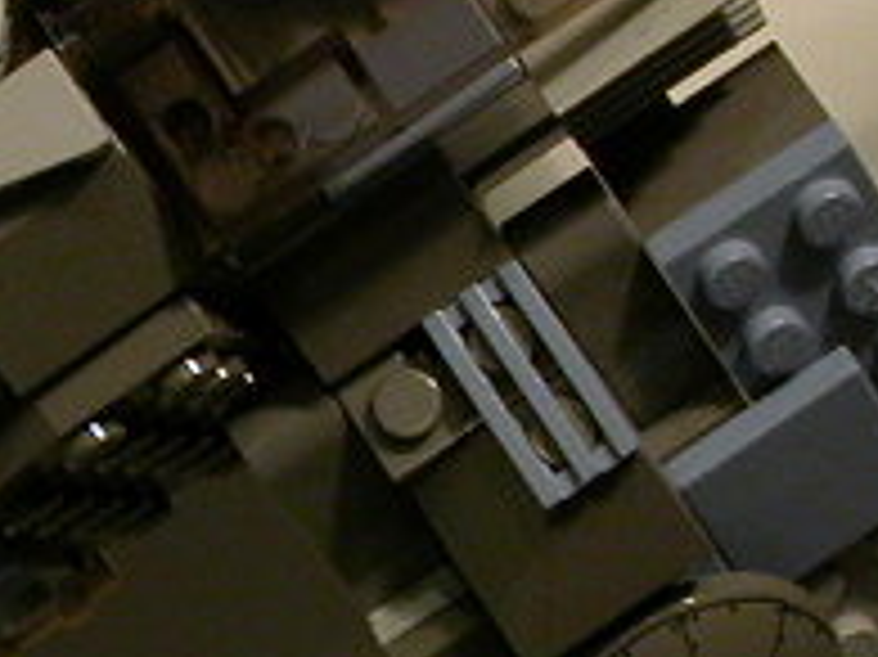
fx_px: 5070
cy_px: 472
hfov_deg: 9.8
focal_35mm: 200
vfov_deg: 7.4
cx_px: 63
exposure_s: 1/76.2
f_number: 3.3
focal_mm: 7.85
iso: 100
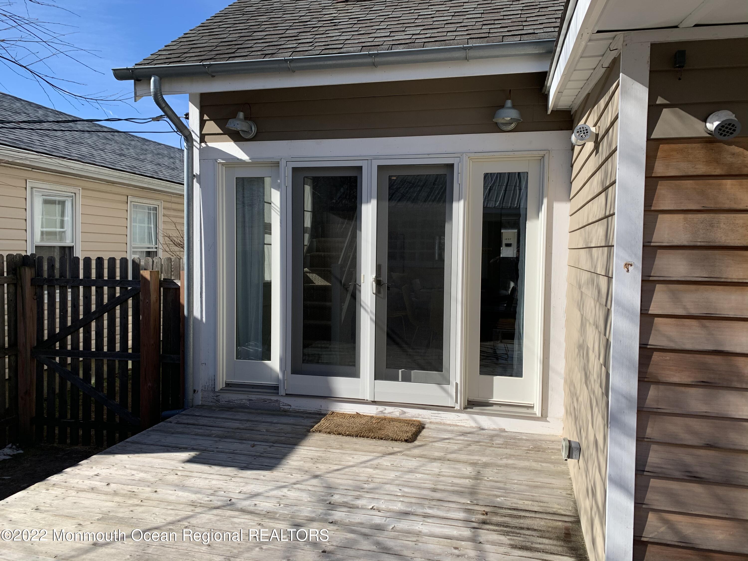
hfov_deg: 67.3
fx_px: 562
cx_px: 374
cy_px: 280
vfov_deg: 53.1
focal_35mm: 26
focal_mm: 4.25
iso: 25
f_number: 1.8
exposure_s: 1/1916
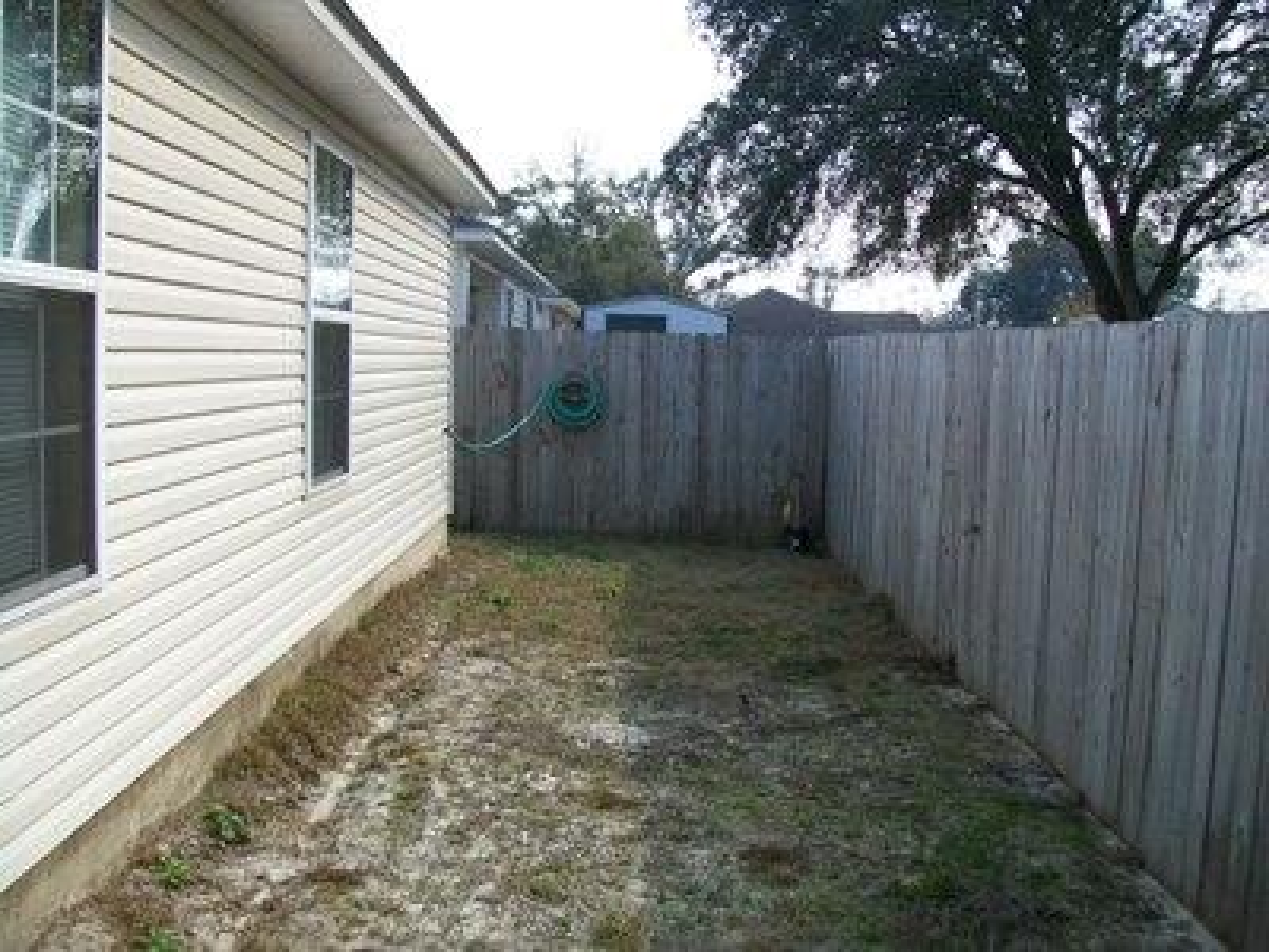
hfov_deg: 51.4
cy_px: 476
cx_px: 634
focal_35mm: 36
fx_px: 1320
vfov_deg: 39.7
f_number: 2.7
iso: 64
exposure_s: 1/500
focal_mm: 6
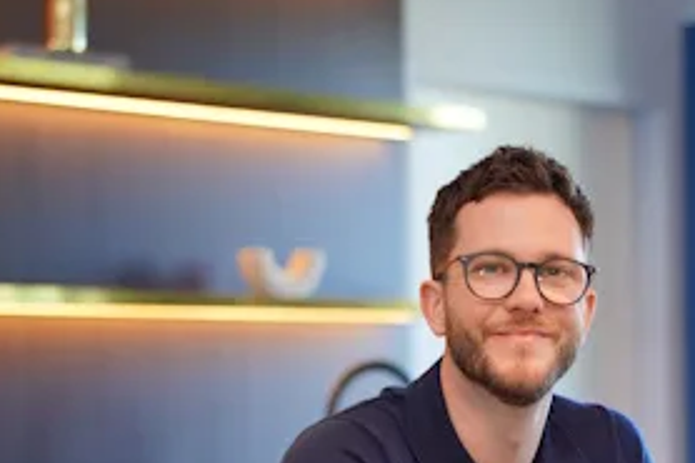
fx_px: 2084
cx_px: 505
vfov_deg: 12.6
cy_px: 408
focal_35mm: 108
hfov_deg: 18.8
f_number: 1.6
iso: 160
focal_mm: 50
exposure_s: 1/160
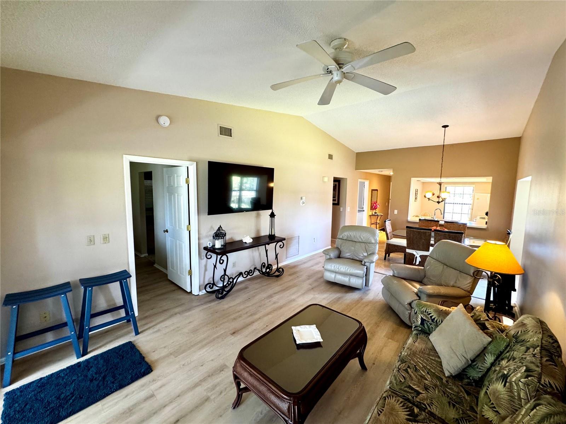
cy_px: 212
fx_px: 229
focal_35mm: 14
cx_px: 283
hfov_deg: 102.1
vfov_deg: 85.7
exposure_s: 1/60
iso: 250
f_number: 2.2
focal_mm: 2.22
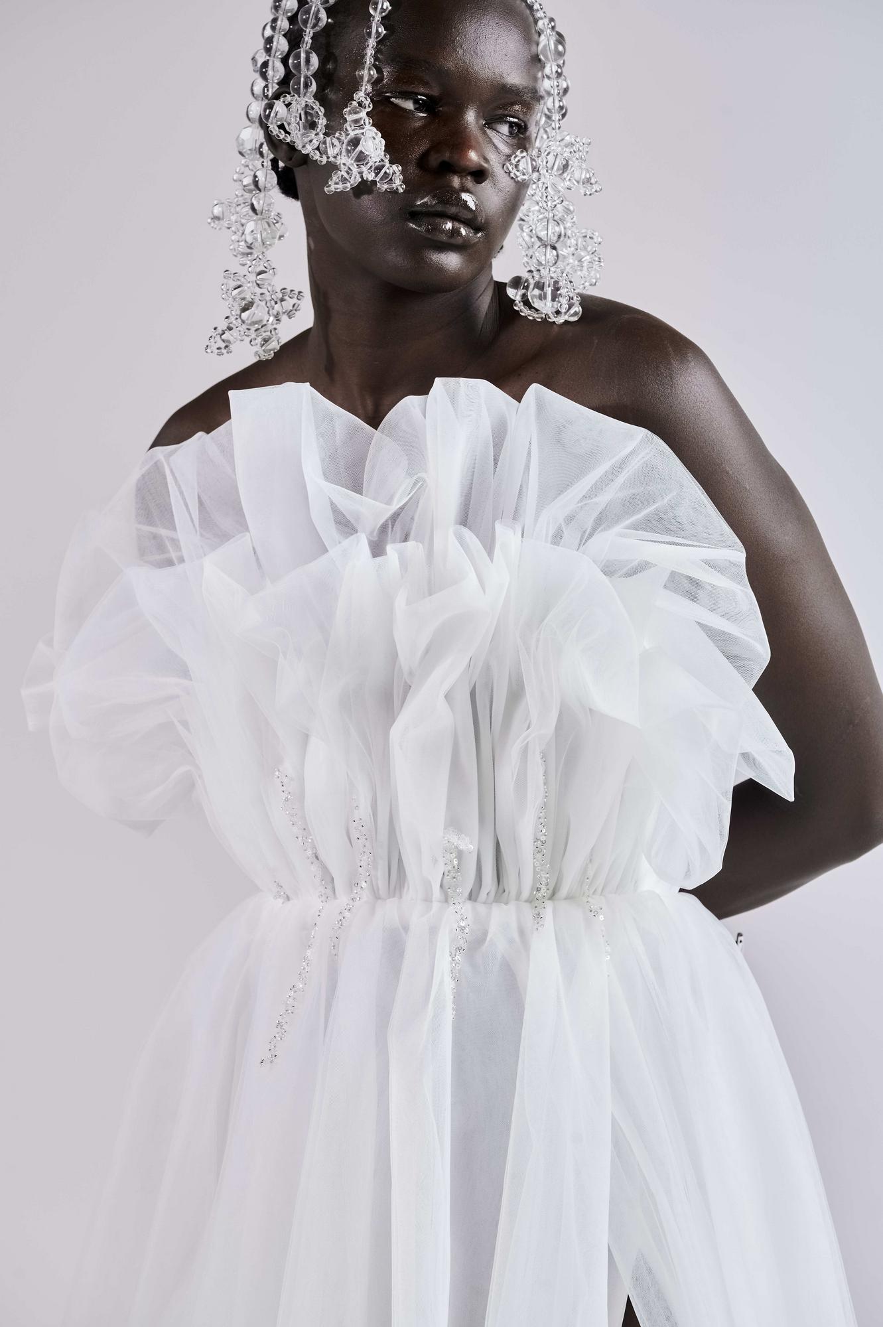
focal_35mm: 200
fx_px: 7367
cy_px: 664
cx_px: 442
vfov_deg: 10.3
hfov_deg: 6.9
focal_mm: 200
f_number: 8
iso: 250
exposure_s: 1/125
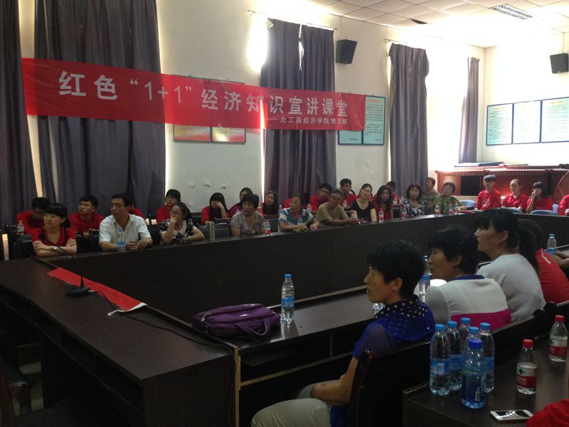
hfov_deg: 55.4
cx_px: 284
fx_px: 542
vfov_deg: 42.9
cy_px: 214
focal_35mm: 33
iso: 200
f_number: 2.4
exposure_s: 1/20
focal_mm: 4.12
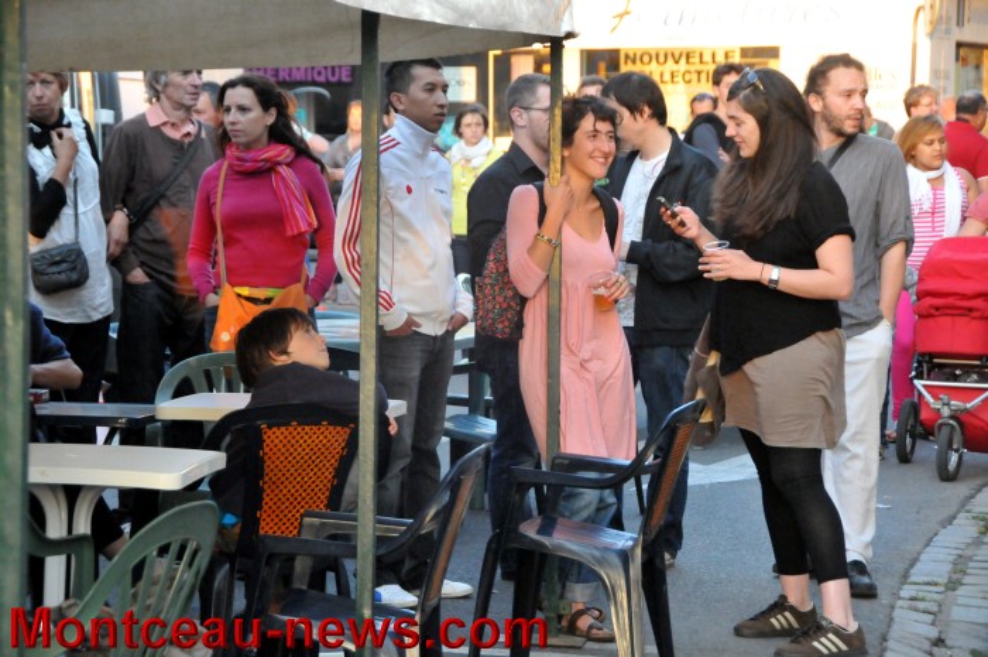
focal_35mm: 135
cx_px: 494
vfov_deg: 10.1
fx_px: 3701
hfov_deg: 15.2
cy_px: 328
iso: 3200
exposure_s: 1/200
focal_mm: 90
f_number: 7.1
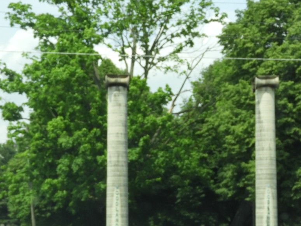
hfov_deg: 23.2
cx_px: 187
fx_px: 731
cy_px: 187
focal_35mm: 84
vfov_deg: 17.4
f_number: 4
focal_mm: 8.1
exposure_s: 1/640
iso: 100
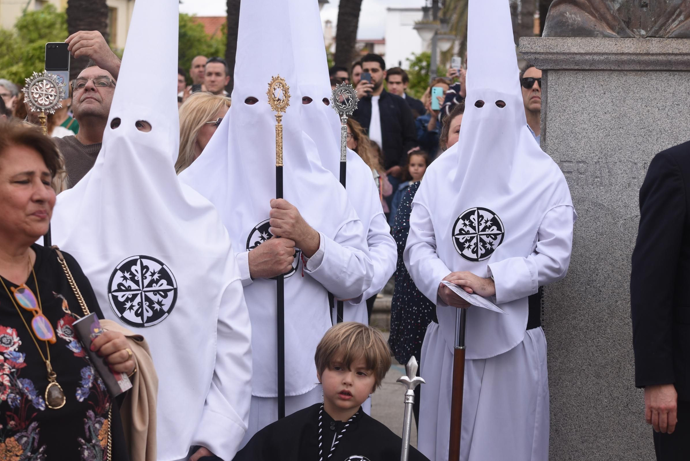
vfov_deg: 18.0
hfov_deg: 26.6
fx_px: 1457
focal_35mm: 76
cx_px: 329
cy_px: 225
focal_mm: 70
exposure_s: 1/200
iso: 100
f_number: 5
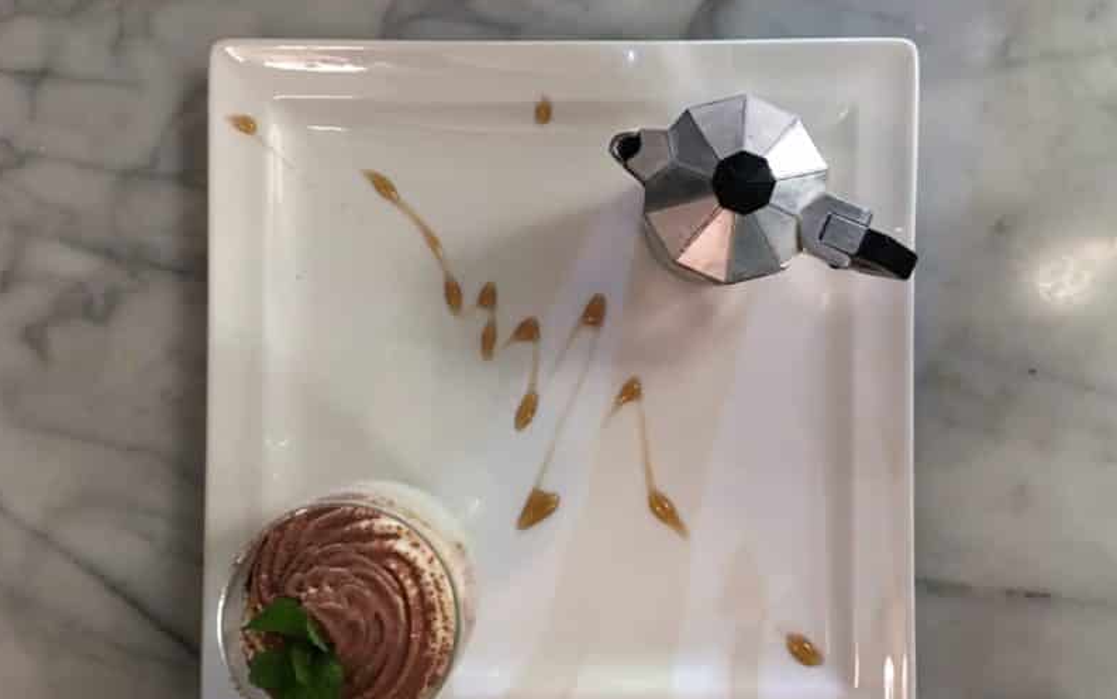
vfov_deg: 40.6
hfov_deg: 61.2
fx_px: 944
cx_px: 555
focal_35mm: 31
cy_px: 389
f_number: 2.2
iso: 500
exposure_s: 1/15
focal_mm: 4.15
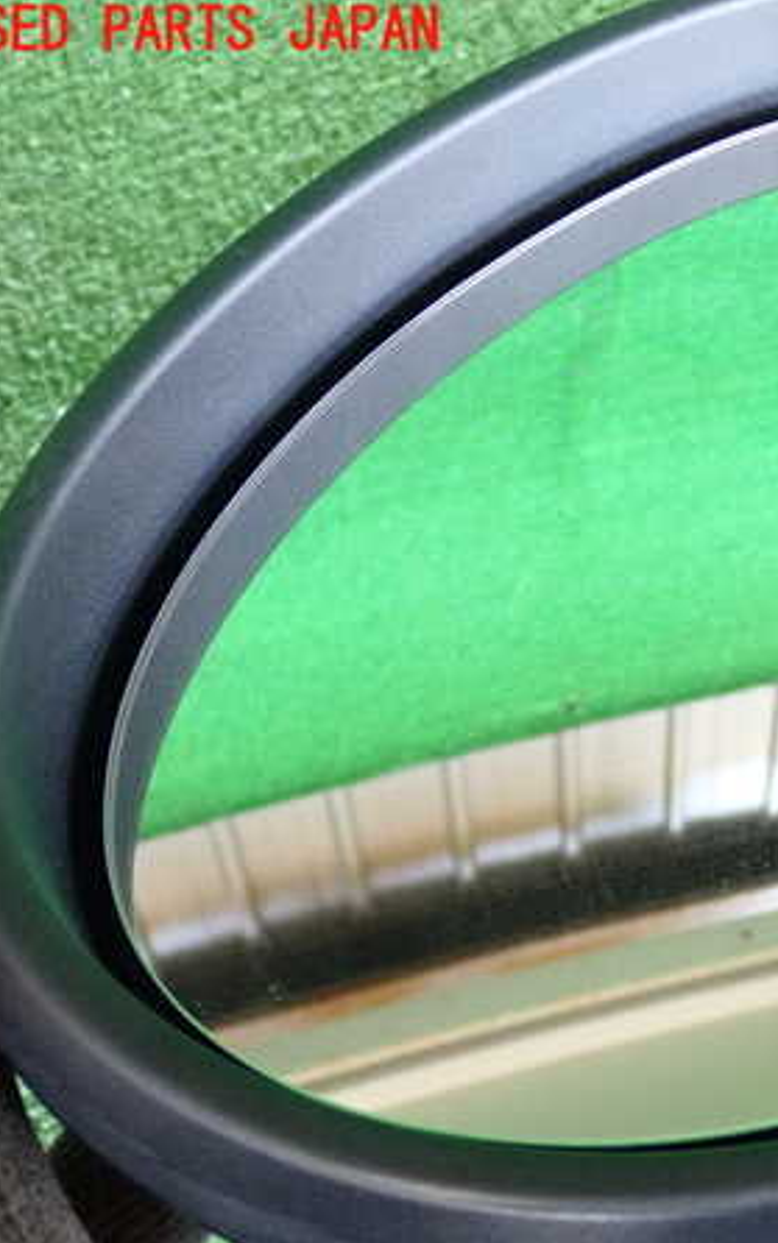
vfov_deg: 30.6
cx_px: 770
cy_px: 624
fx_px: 2271
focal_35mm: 67
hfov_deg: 18.9
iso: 1600
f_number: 3.1
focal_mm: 8.4
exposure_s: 1/125
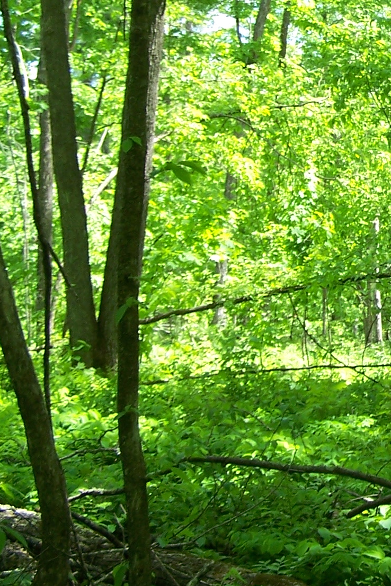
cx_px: 559
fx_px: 1499
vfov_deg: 21.9
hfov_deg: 14.1
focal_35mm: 92
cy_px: 132
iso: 80
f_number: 2.8
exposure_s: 1/250
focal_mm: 6.3
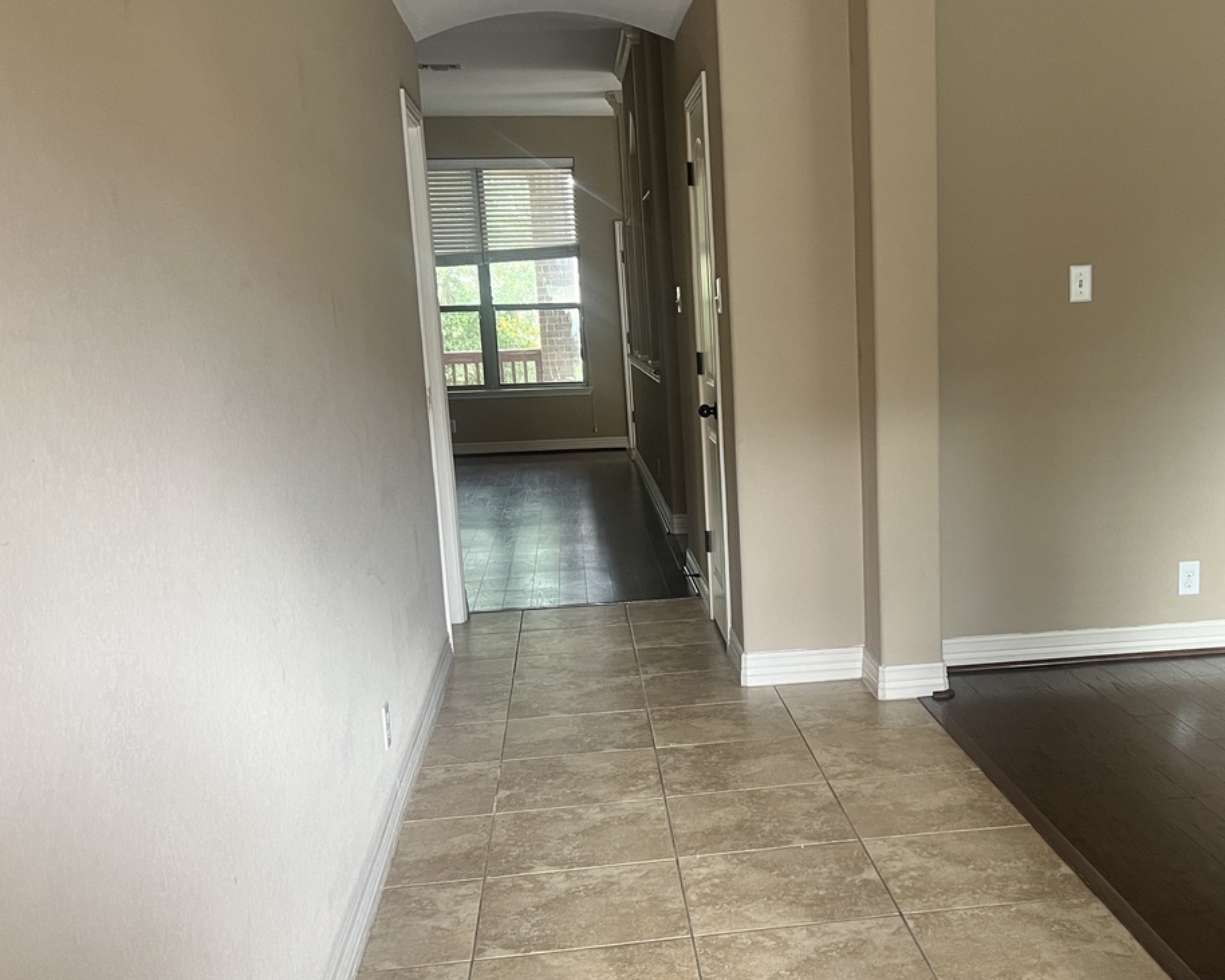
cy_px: 587
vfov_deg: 37.2
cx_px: 819
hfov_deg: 45.1
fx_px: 1450
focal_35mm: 40
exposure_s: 1/99
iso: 125
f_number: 1.5
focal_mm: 5.7
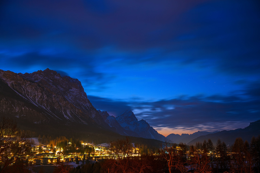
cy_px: 86
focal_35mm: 32
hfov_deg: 58.7
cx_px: 130
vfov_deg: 41.1
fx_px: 231
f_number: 2.8
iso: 100
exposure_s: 25
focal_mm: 32
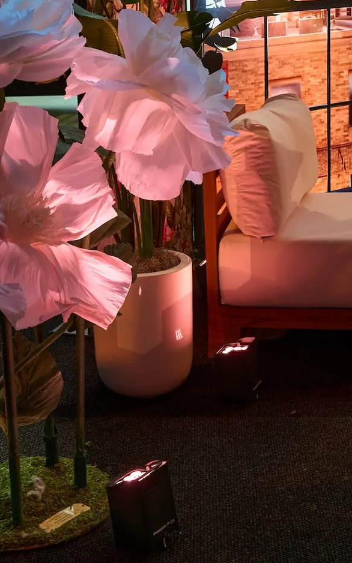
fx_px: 1121
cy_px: 33
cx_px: 261
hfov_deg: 17.8
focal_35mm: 73
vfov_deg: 27.0
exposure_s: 1/40
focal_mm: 35
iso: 200
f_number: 5.6
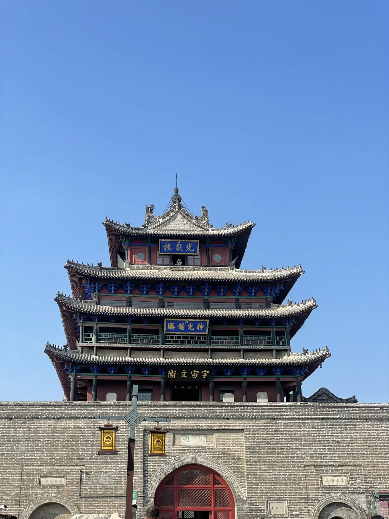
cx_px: 194
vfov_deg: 36.8
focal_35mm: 52
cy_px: 260
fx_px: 779
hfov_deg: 28.0
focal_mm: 6
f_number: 2
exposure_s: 1/959
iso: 25
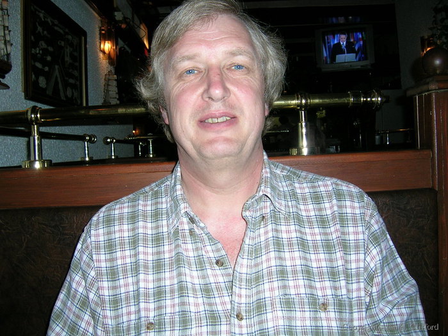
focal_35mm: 35
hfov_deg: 52.6
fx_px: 453
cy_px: 168
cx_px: 224
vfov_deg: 40.7
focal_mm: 5.4
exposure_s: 1/60
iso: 50
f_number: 2.8
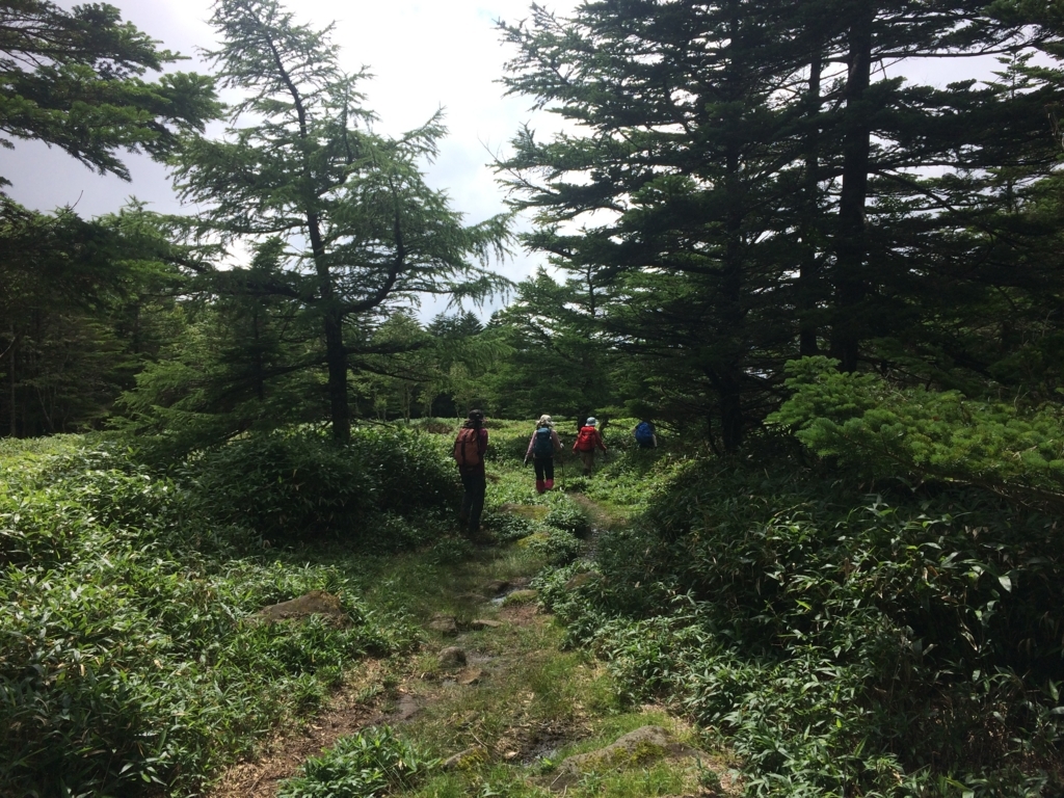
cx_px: 532
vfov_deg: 48.2
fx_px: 891
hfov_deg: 61.7
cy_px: 399
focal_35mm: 29
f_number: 2.2
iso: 32
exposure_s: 1/1642
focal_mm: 4.15
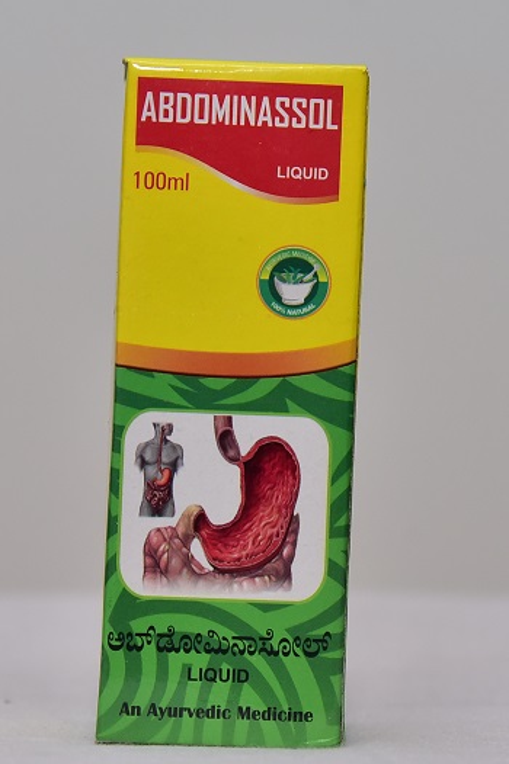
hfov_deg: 16.1
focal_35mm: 85
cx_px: 254
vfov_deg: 23.9
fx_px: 1805
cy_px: 382
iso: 1600
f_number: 5.6
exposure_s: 1/160
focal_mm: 85
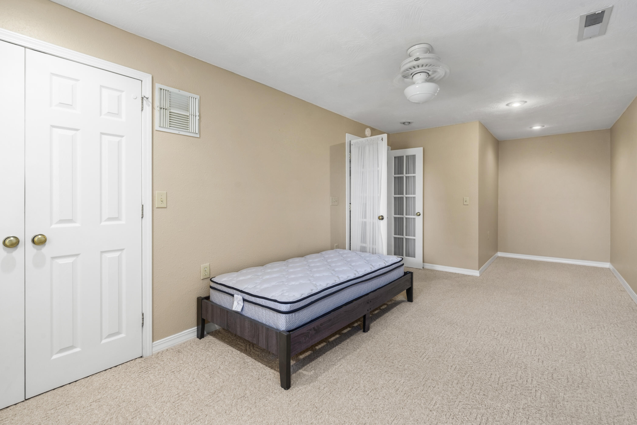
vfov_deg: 73.7
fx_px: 283
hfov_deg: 96.7
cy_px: 212
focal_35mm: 16
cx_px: 318
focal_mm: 16
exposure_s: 1/2.5
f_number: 9
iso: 500
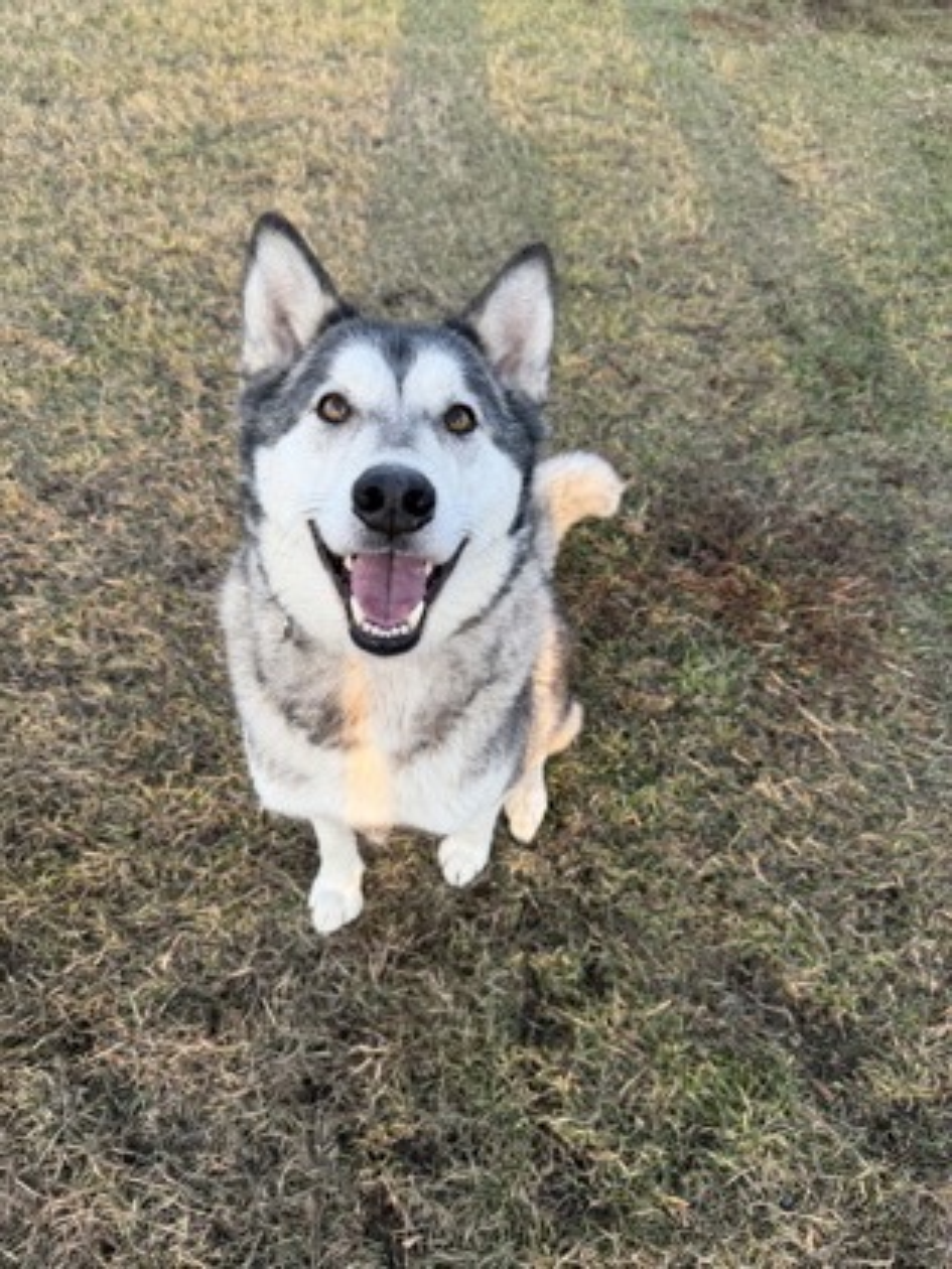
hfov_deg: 56.8
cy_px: 634
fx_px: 880
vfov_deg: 71.6
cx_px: 476
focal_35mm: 24
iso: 80
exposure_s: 1/412
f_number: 1.78
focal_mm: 6.76
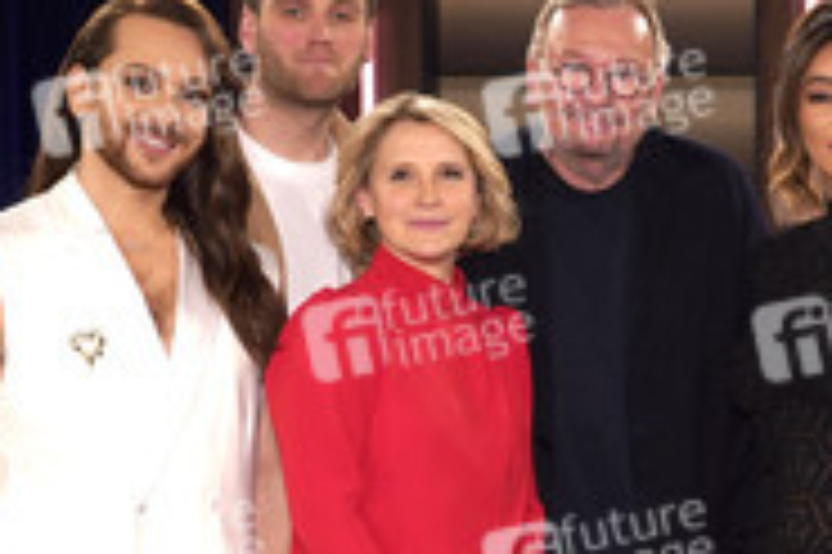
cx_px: 929
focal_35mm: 112
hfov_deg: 17.6
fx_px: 2586
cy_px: 441
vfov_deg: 12.2
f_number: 3.5
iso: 1000
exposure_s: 1/200
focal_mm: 46
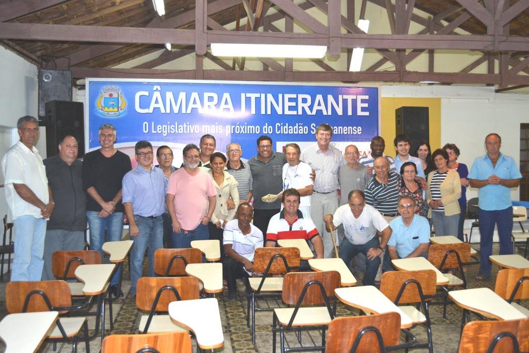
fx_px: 529
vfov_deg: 36.9
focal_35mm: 36
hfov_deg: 53.1
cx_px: 264
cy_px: 176
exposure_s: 1/60
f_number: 4
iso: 720
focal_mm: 24
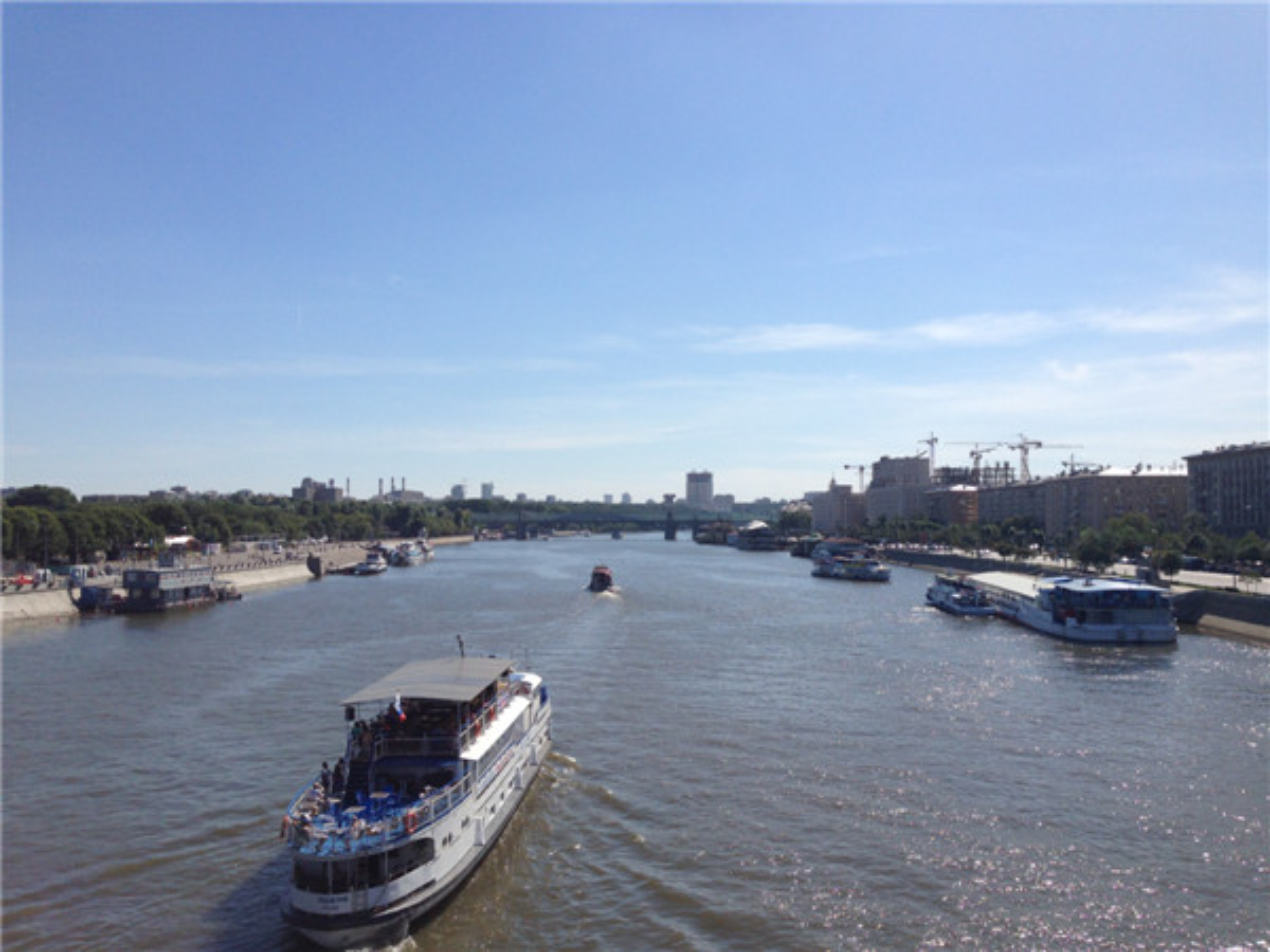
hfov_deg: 55.4
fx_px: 1211
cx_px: 635
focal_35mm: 33
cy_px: 476
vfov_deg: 42.9
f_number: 2.4
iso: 50
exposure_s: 1/2857
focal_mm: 4.12
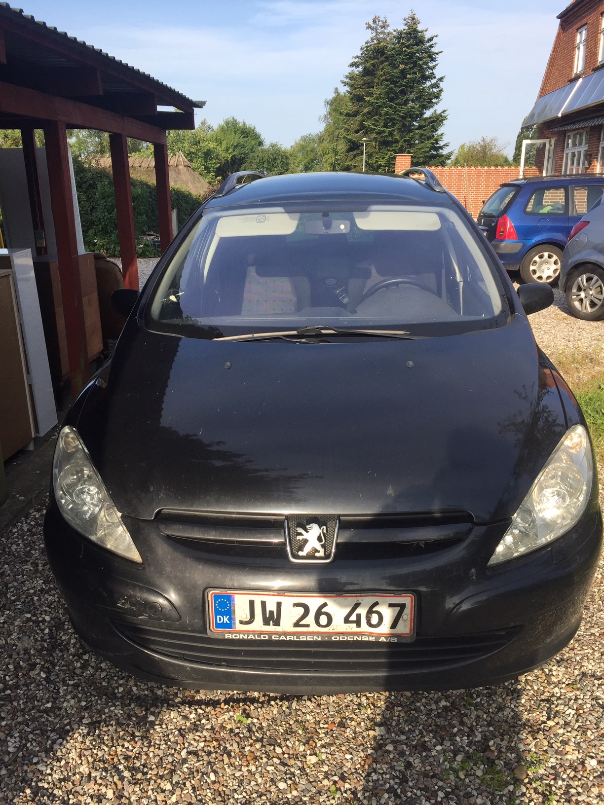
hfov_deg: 48.2
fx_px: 675
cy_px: 402
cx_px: 302
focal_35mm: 29
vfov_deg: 61.7
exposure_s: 1/807
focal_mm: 4.15
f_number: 2.2
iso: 32
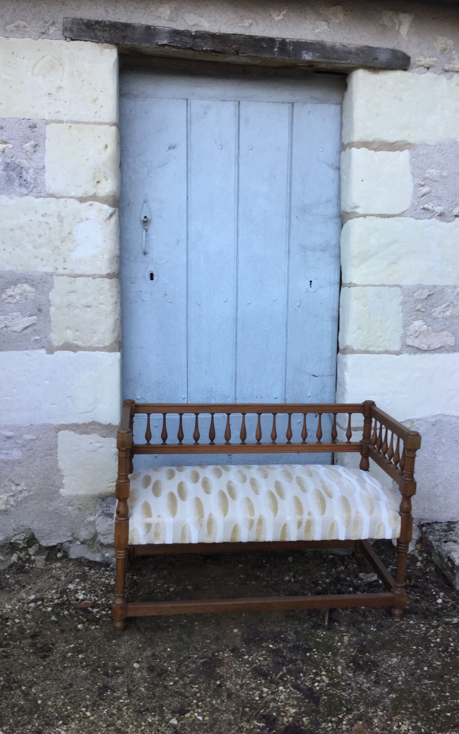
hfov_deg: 38.2
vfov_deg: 58.1
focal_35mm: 33
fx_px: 661
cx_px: 264
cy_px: 368
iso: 32
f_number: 2.4
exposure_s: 1/100
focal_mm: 3.3
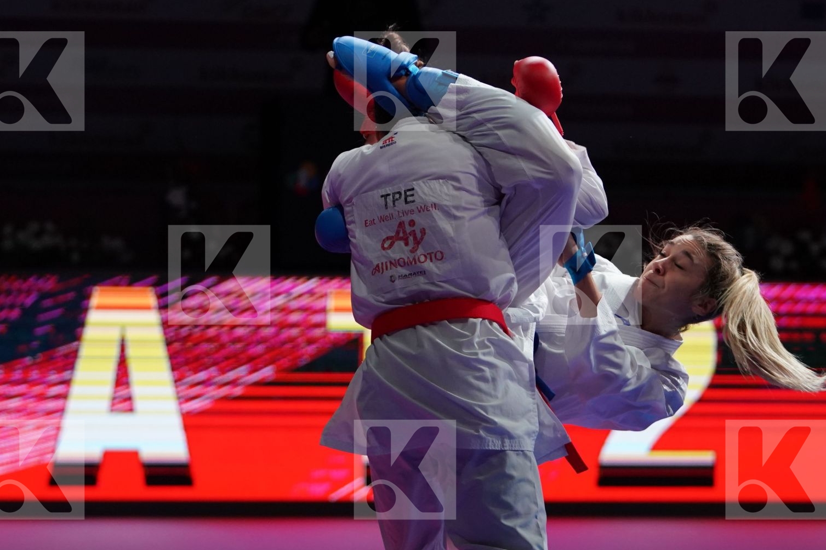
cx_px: 405
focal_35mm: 184
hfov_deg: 11.2
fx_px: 4221
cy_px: 275
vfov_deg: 7.5
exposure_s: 1/1000
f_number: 2.8
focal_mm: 103
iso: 2500
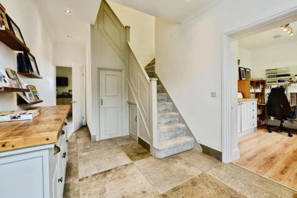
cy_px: 99
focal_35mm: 14
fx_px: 115
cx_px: 148
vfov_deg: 81.2
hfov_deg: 104.3
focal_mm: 14
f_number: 4
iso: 400
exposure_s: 1/60
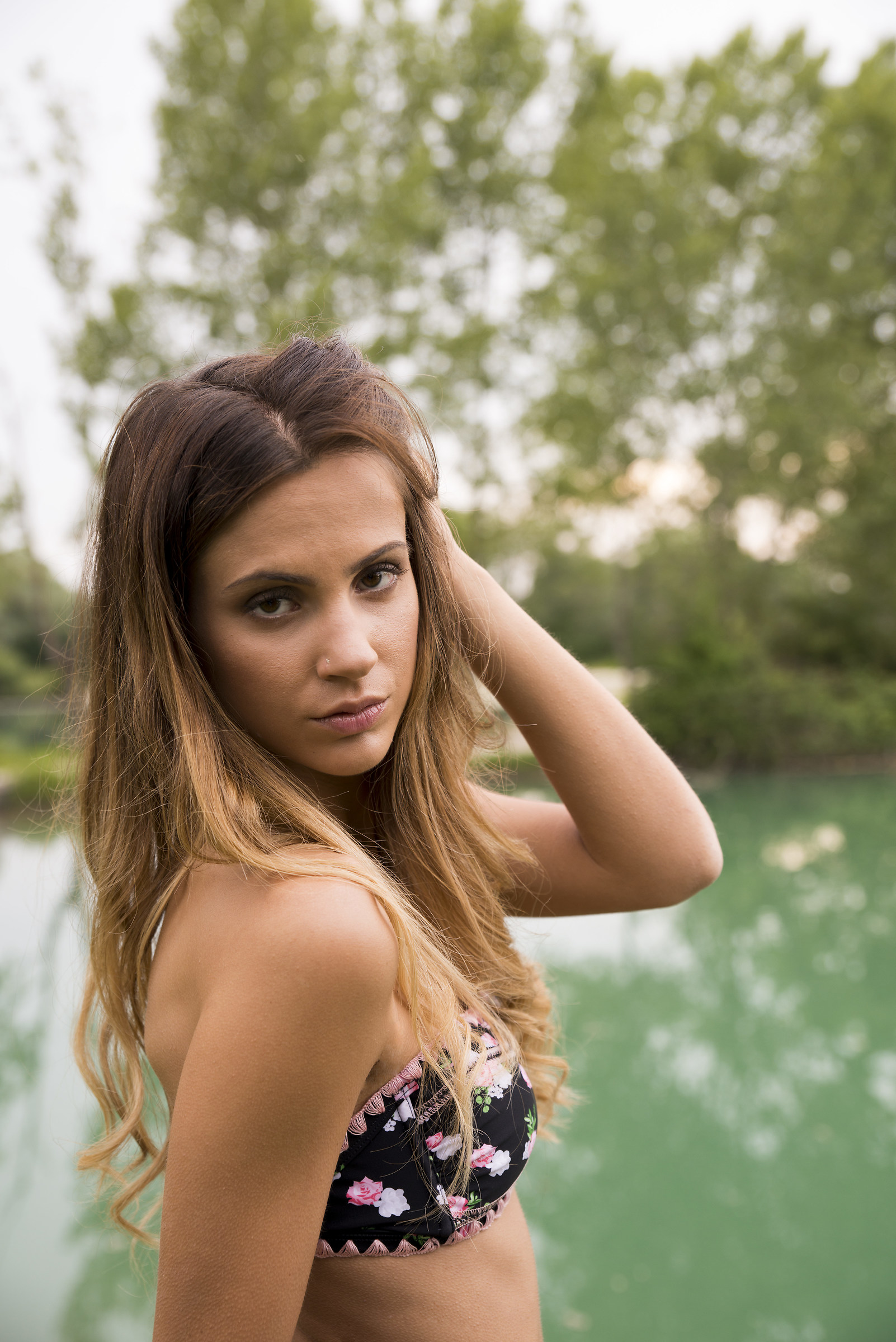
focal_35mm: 48
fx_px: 1790
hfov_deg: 28.1
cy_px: 671
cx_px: 448
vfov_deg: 41.1
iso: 160
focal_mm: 48
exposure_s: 1/100
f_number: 4
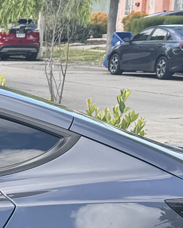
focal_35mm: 159
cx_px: -341
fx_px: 1077
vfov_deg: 11.8
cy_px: 299
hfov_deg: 8.4
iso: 80
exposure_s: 1/654
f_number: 1.78
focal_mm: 6.76
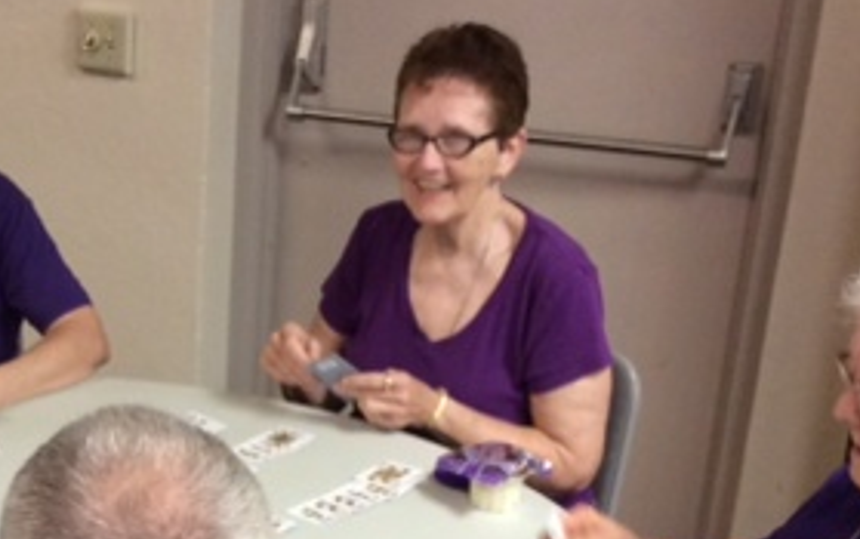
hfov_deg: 25.2
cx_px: 133
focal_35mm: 80
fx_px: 1877
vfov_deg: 16.1
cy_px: 527
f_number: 2.4
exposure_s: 1/24
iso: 125
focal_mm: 3.3
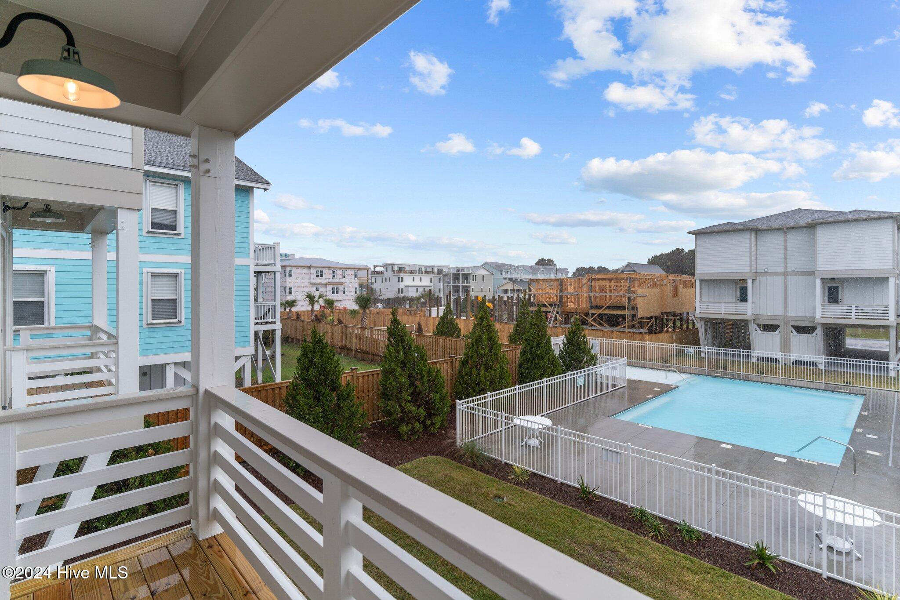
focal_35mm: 17
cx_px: 450
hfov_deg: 93.3
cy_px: 300
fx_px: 425
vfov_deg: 70.4
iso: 200
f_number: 2.8
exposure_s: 1/1250
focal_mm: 17
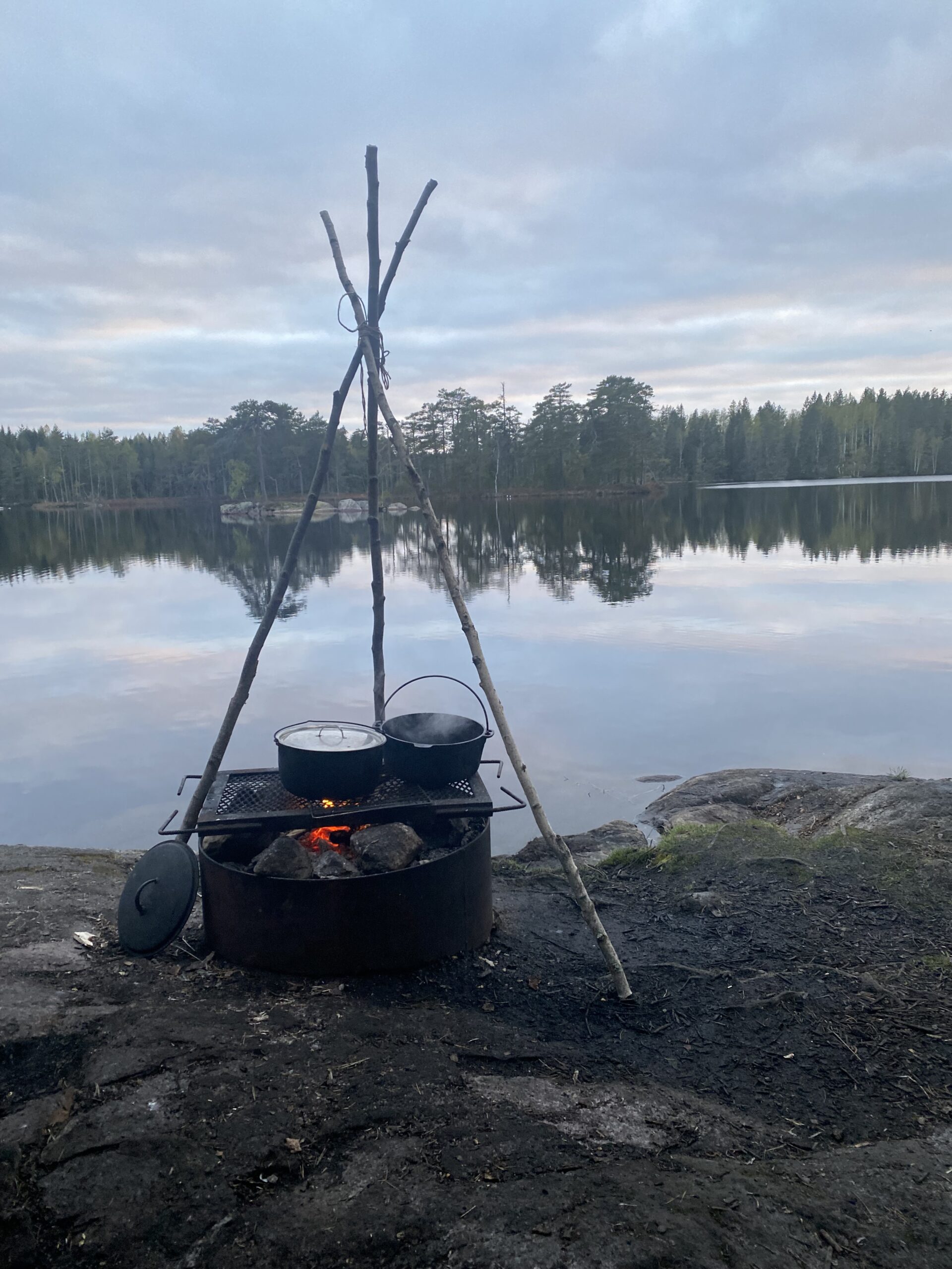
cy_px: 634
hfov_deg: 53.1
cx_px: 476
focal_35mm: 26
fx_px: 953
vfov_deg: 67.3
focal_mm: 4.25
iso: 125
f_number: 1.8
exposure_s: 1/114
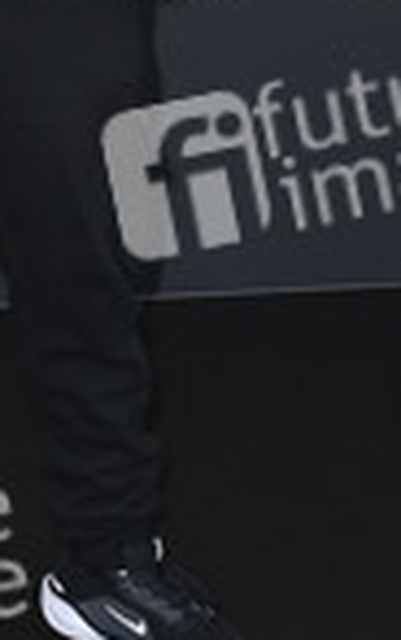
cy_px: -61
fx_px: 3005
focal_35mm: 172
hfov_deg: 7.6
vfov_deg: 12.0
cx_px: -70
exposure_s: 1/250
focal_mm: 62
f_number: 5.6
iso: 640
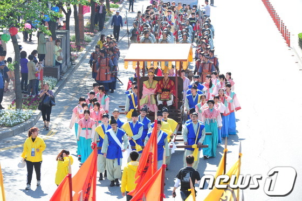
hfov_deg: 10.8
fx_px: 1593
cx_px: 151
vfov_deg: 7.2
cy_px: 100
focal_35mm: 190
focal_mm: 190
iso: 1250
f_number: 10
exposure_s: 1/400
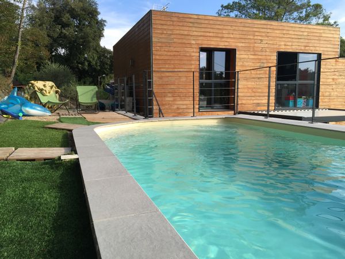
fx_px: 289
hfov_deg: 61.7
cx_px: 172
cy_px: 130
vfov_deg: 48.2
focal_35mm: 29
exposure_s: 1/557
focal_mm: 4.15
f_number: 2.2
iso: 32
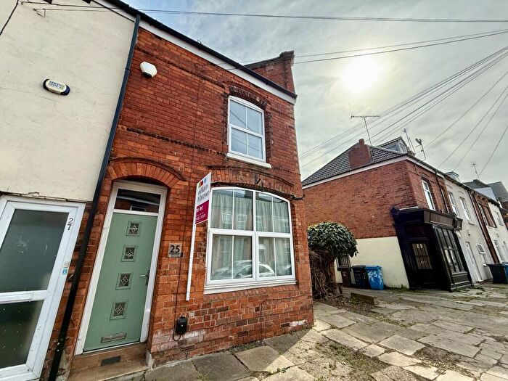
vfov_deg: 85.7
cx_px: 254
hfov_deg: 102.1
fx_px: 205
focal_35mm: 14
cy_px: 190
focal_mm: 2.22
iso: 64
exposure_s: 1/1235
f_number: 2.2
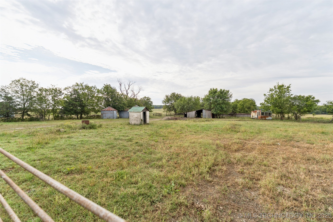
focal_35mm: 14
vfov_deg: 81.2
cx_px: 166
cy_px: 111
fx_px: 129
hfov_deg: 104.3
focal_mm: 14
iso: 400
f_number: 2.8
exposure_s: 1/3200
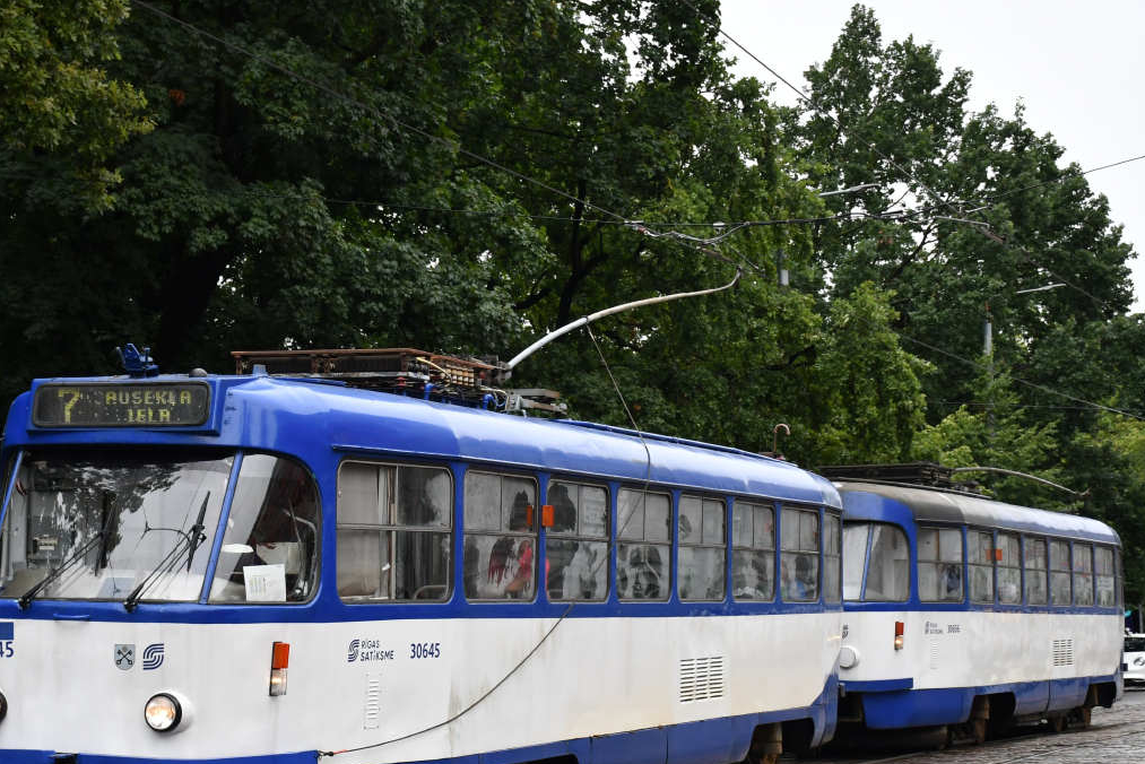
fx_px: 2450
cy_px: 480
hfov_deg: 26.3
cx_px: 489
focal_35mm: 77
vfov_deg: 17.7
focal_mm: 40
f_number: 5.6
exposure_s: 1/667
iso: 800
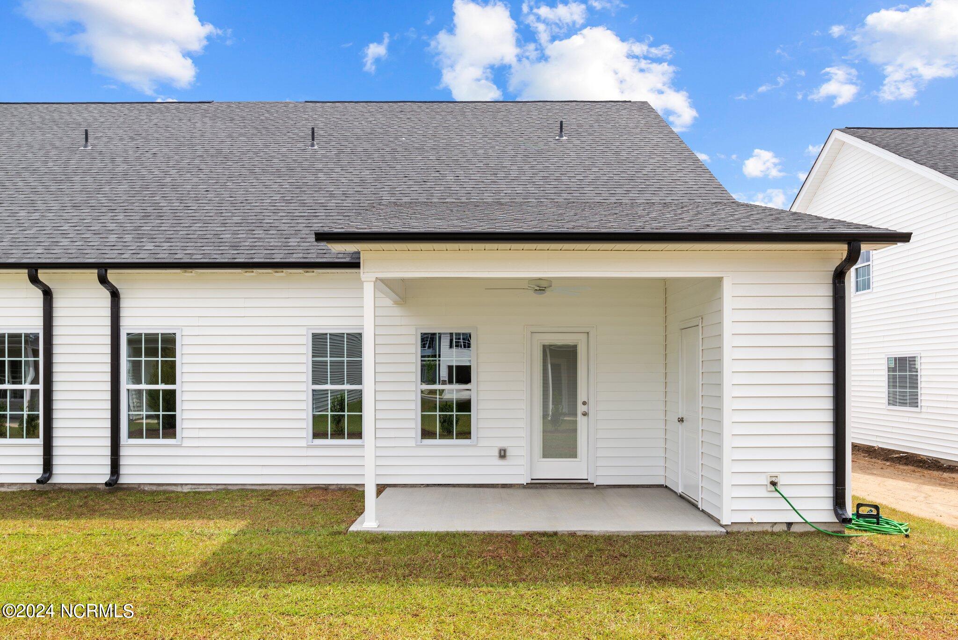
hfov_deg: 69.4
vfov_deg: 49.6
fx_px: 692
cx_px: 479
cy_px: 320
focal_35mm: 26
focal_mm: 26
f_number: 8
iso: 100
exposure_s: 1/200
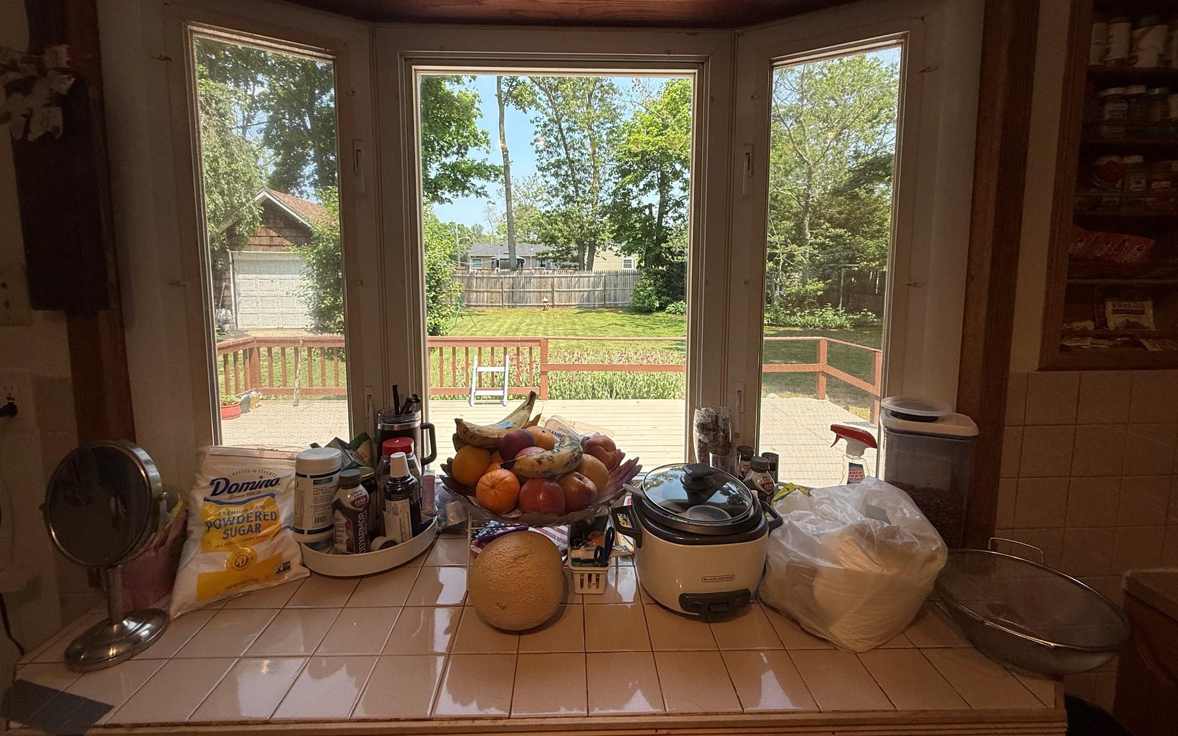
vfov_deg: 74.4
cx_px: 584
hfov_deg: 101.5
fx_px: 482
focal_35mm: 15
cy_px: 317
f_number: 2.2
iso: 50
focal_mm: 2.22
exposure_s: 1/579
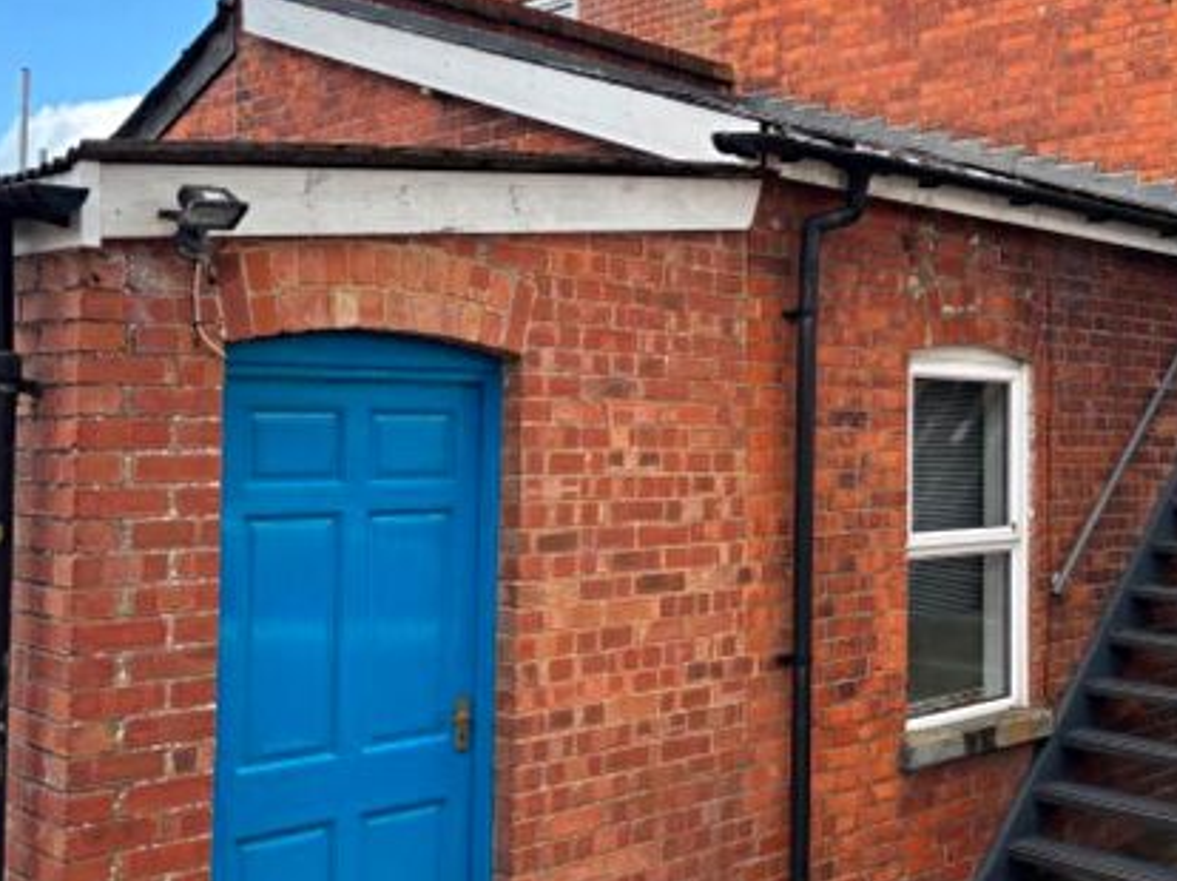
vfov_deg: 32.8
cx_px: 822
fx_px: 1495
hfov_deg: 42.2
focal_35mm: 44
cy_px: 362
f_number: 1.6
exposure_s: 1/550
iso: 50
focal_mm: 5.96
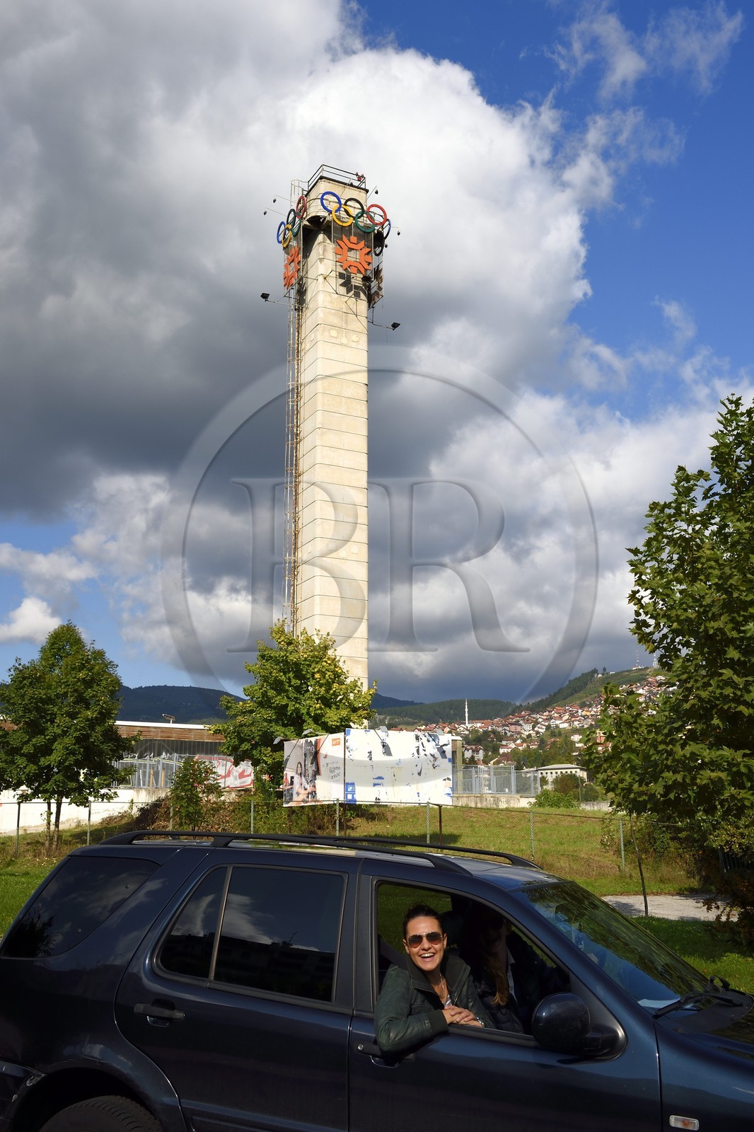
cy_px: 566
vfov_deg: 60.3
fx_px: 974
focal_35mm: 31
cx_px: 377
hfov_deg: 42.3
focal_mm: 31
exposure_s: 1/250
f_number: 14
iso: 200
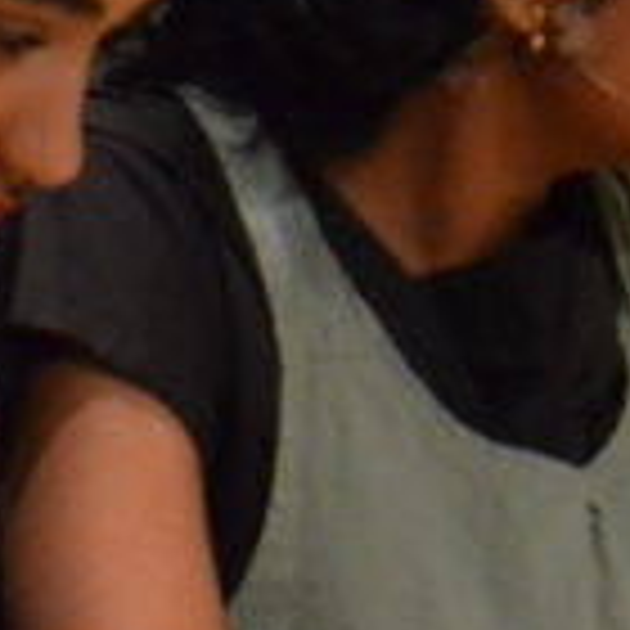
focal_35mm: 1728
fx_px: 35583
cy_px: 317
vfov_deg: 1.0
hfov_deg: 1.0
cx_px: 1336
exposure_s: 1/80
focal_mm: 185
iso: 3200
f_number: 6.3
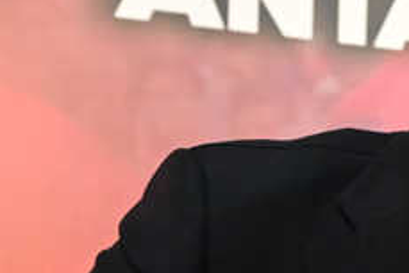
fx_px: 1285
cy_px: 236
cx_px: 734
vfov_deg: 12.1
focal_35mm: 113
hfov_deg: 15.5
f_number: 4
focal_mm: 24
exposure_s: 1/320
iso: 10000
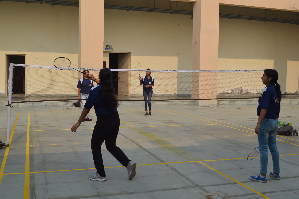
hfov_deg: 46.4
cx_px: 150
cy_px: 100
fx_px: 349
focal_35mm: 42
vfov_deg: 31.8
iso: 100
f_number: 8
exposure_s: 1/250
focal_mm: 28
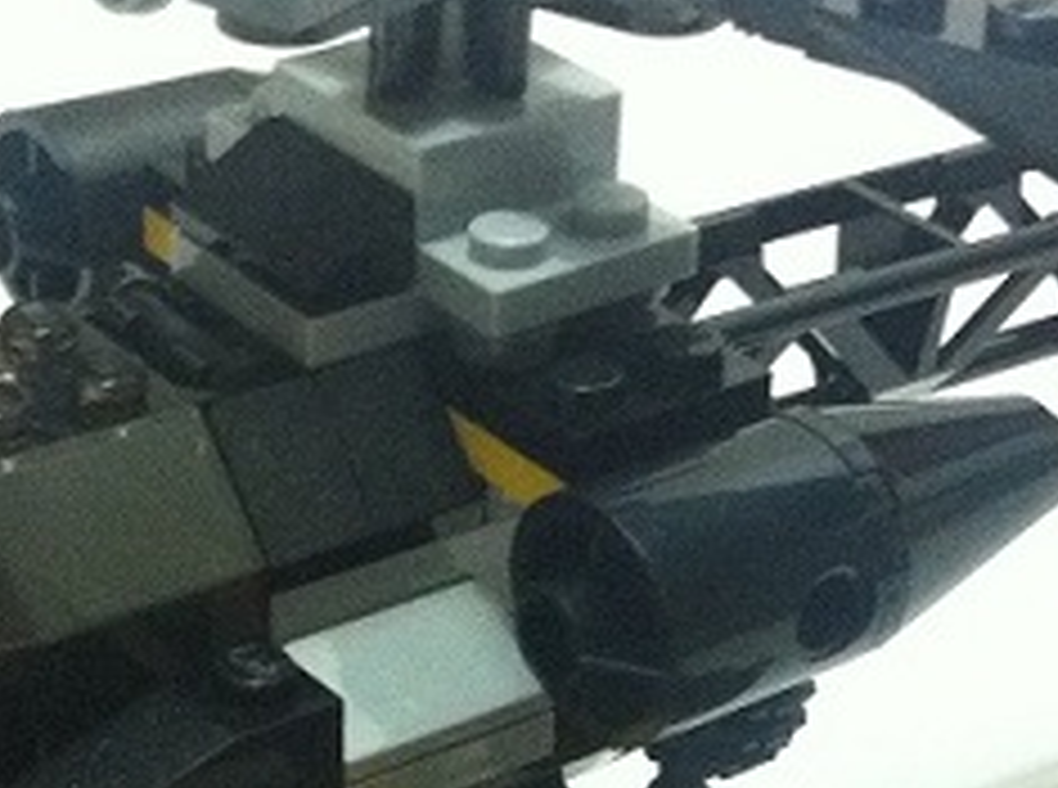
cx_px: 414
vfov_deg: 12.2
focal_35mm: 119
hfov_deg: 16.6
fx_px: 3628
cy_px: 797
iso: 400
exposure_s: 1/15
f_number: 2.8
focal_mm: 3.85
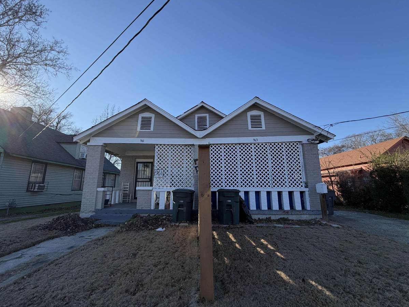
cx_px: 202
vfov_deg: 81.7
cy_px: 153
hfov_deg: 98.2
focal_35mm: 15
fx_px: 177
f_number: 2.2
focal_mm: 2.22
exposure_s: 1/734
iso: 40
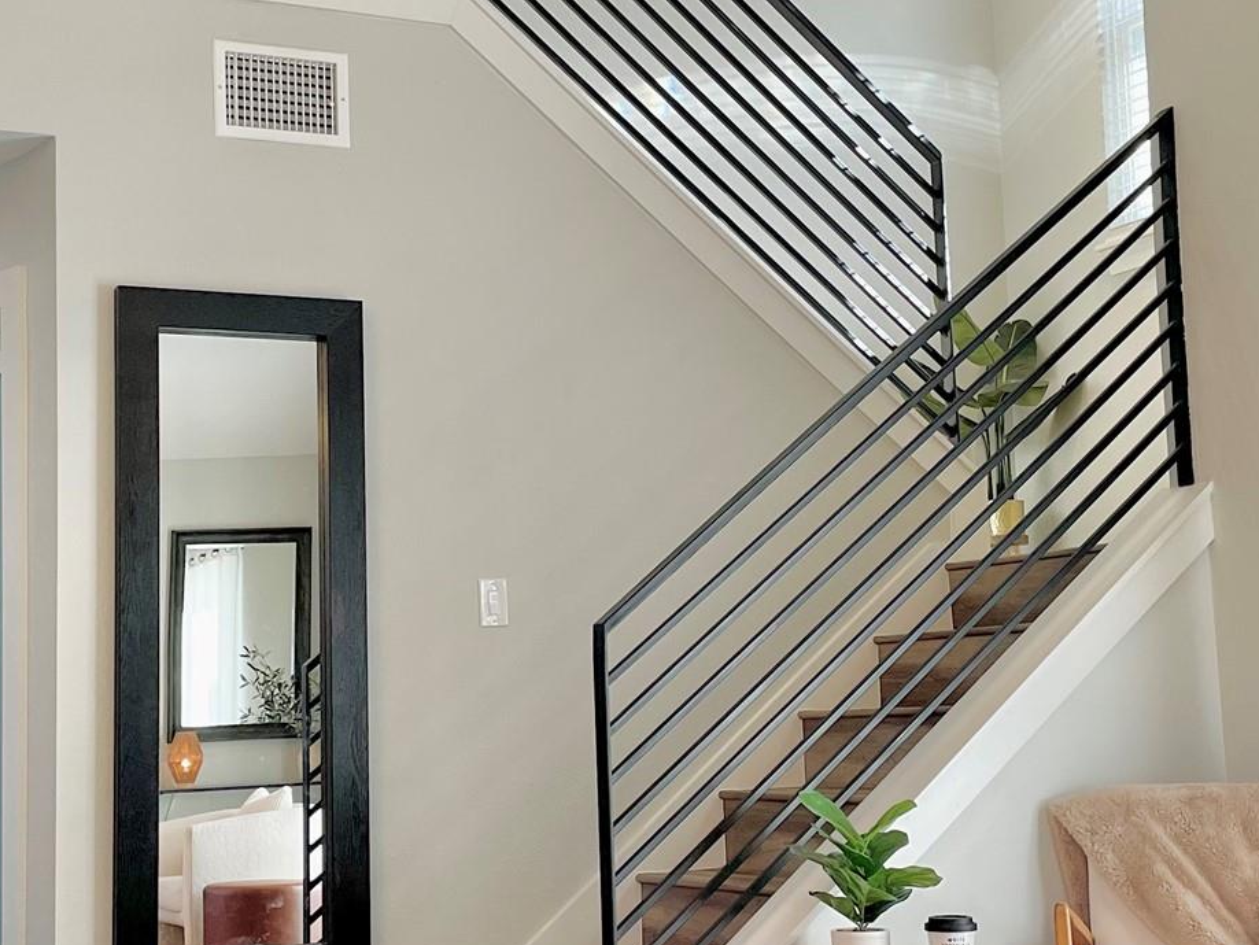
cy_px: 459
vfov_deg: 25.2
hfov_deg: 33.2
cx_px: 610
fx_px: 2110
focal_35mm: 58
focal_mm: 4.2
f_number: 1.6
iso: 125
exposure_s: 1/120
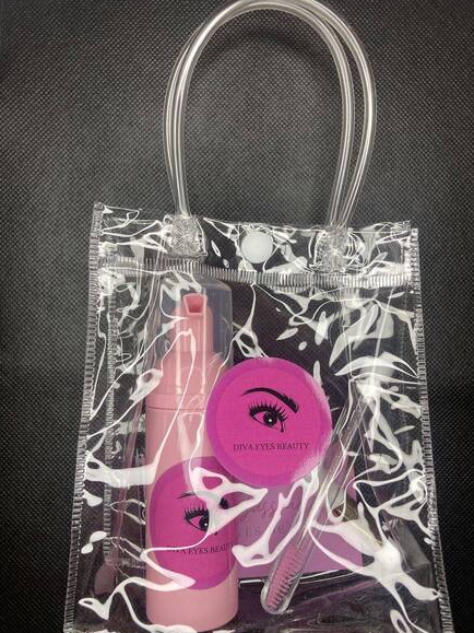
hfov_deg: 48.2
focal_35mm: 29
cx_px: 244
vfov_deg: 61.7
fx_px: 530
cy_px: 320
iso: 80
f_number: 1.8
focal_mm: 3.99
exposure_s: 1/100
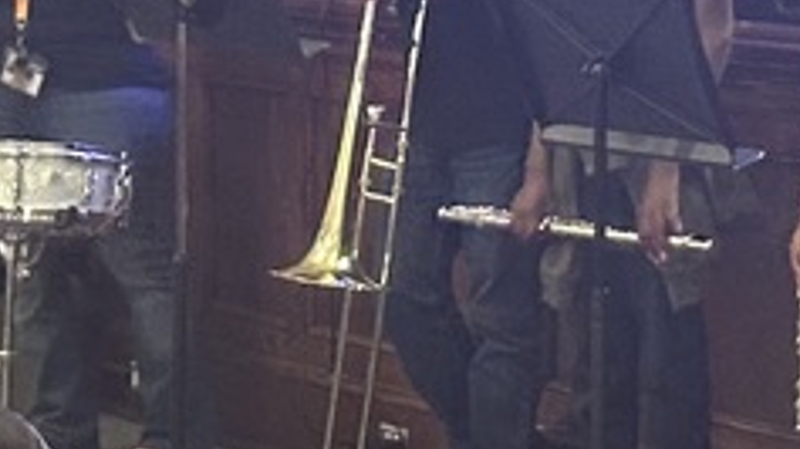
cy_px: -236
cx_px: 790
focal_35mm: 226
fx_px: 4791
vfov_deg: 5.3
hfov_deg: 9.5
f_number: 1.78
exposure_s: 1/24
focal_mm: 6.86
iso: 640
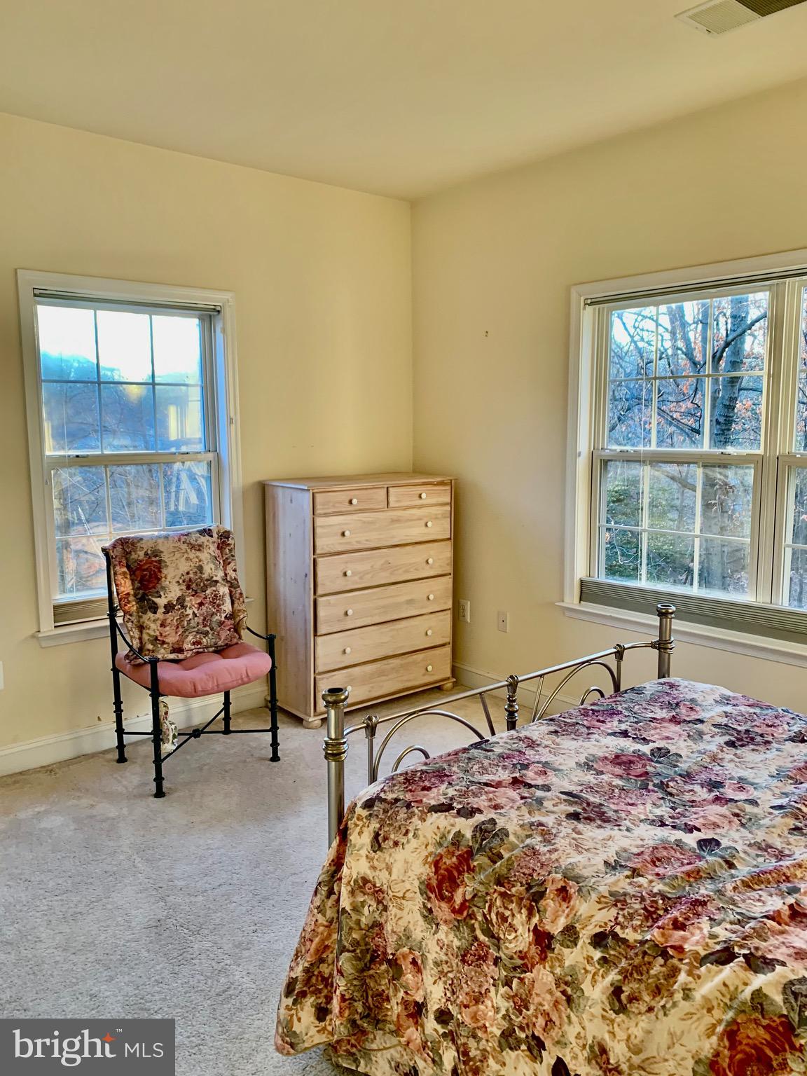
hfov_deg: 53.1
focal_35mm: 26
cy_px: 538
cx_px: 404
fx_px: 808
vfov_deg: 67.3
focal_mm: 4.25
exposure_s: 1/60
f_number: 1.8
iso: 100
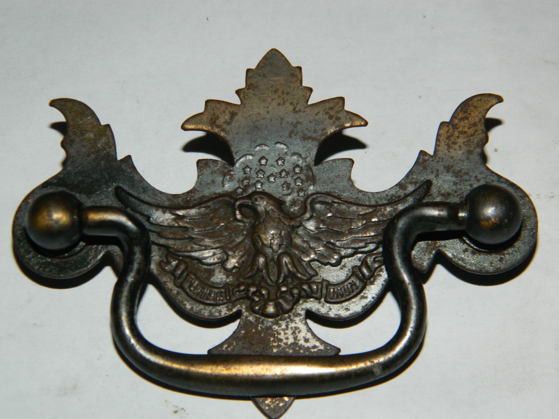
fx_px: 1663
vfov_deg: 14.4
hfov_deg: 19.1
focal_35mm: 103
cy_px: 210
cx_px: 280
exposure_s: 1/60
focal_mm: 18.6
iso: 200
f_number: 12.6
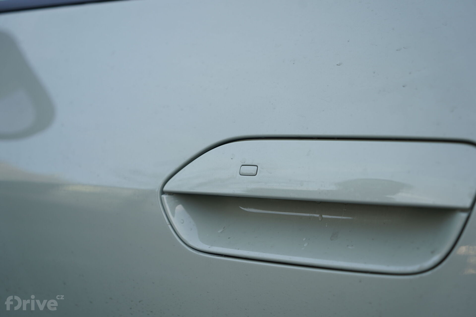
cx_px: 238
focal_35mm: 61
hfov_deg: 32.9
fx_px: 806
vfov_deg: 22.3
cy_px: 158
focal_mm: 61
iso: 200
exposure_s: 1/160
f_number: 4
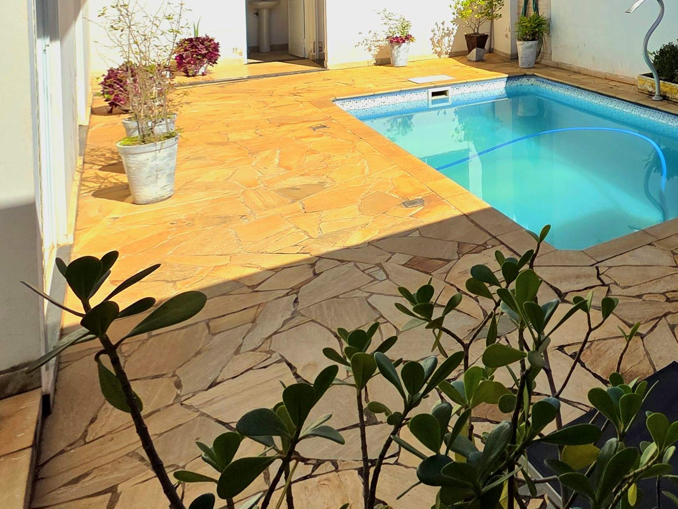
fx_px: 627
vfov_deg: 38.2
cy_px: -22
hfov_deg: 45.1
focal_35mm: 32
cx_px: 721
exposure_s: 1/2500
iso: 40
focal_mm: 2.2
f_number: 1.9
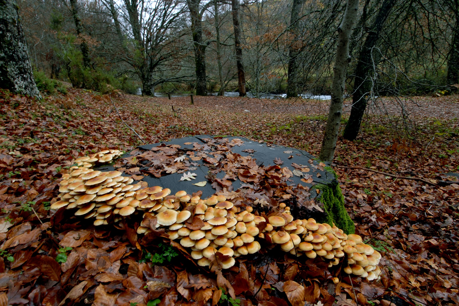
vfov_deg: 67.4
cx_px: 230
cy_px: 153
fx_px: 229
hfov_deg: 90.0
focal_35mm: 18
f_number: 9
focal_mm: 12
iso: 100
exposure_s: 1/13
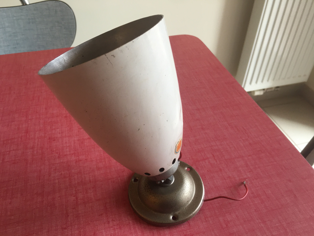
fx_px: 263
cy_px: 118
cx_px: 157
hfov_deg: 61.7
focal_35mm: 29
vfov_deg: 48.2
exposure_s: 1/17
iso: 32
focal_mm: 4.15
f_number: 2.2
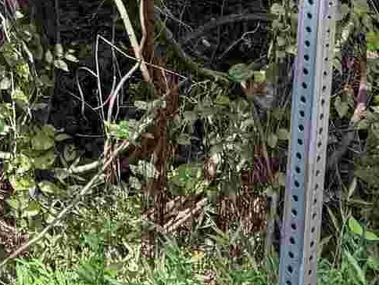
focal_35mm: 152
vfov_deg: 8.2
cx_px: -321
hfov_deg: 11.9
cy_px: -582
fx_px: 1665
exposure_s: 1/256
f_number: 1.78
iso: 64
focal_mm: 6.76
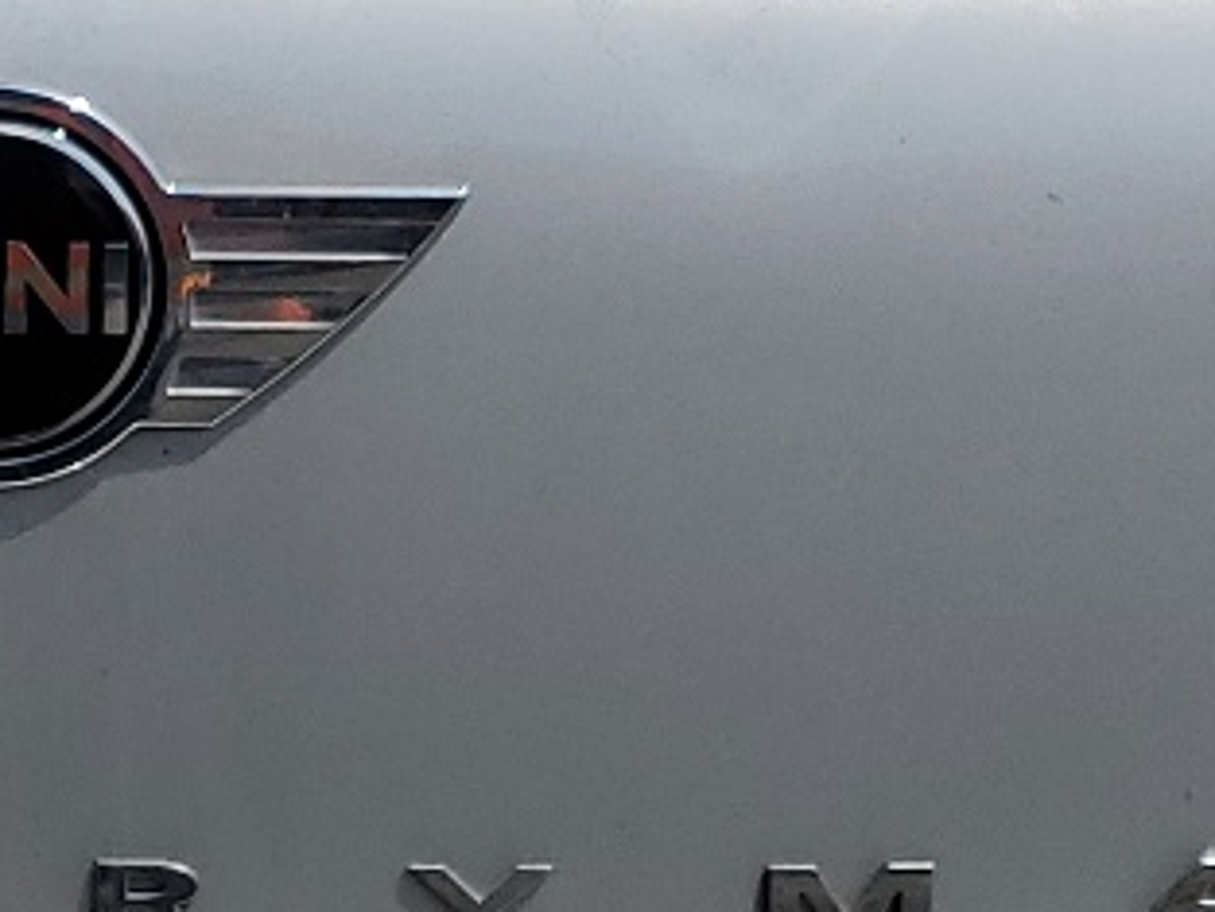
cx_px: 16
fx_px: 4670
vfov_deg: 11.1
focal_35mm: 133
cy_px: 237
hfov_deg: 14.6
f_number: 1.5
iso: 51
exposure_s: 1/10000
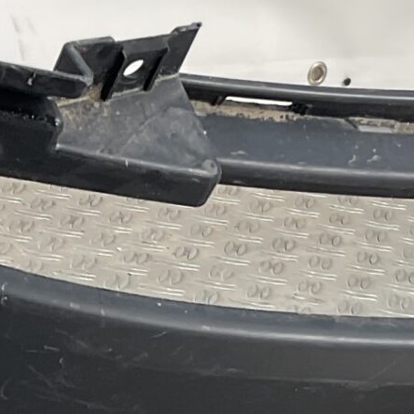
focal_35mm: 149
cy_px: 328
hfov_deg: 11.5
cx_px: -77
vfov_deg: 11.7
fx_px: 2016
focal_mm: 3
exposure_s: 1/139
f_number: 1.8
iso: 16
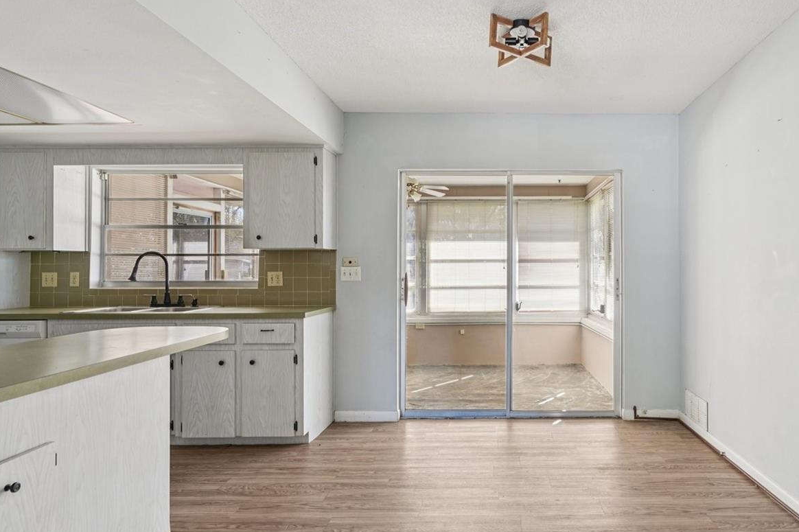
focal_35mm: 22
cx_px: 509
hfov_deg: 76.9
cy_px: 259
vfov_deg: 57.2
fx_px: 488
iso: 400
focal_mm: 16
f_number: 8
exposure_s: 1/20
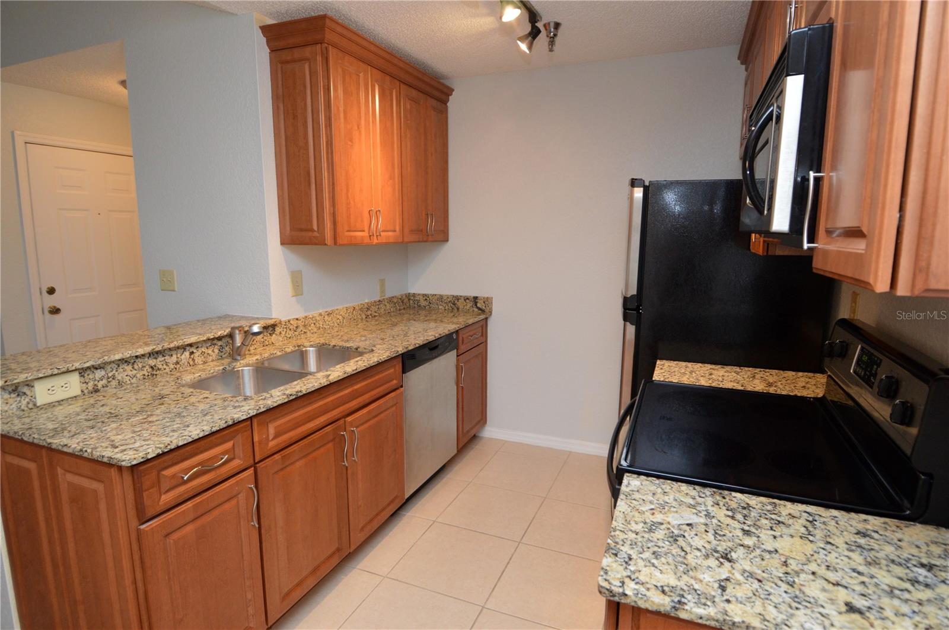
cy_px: 315
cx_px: 474
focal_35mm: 18
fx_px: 474
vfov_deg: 67.3
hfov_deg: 90.1
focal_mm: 12
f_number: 4
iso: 900
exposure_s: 1/60
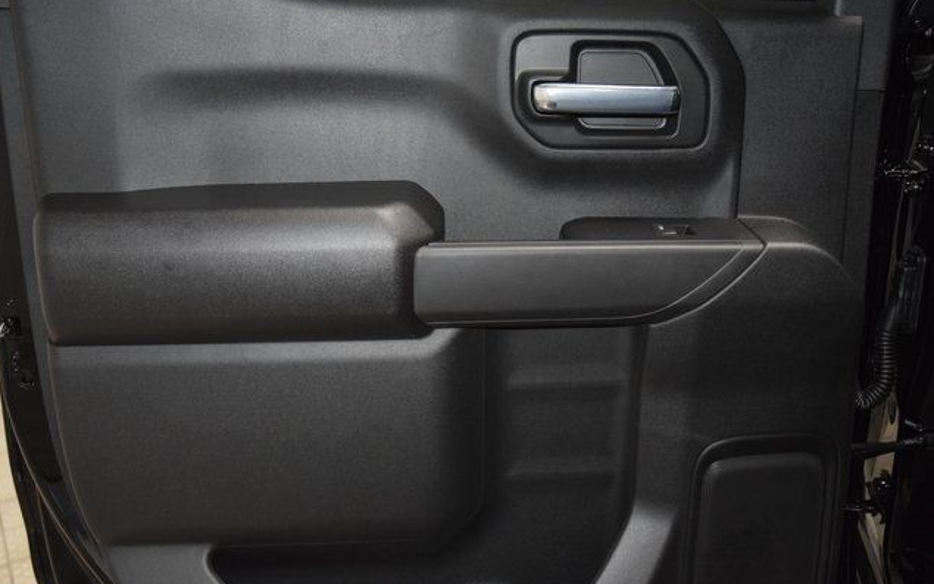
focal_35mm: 39
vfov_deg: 33.2
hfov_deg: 50.9
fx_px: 980
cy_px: 305
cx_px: 465
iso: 2800
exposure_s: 1/125
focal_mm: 25
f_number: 3.8
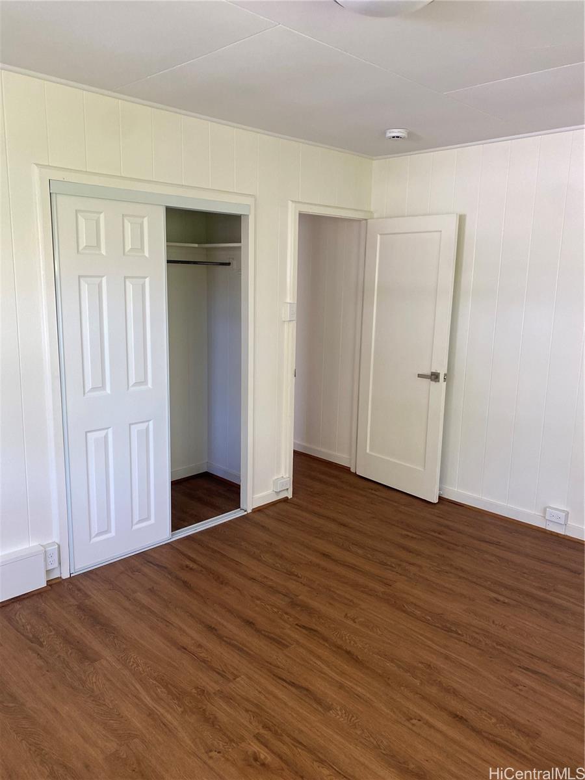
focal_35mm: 26
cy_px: 390
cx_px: 292
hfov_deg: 53.1
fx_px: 586
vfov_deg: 67.3
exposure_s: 1/60
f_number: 1.8
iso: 125
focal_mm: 4.25
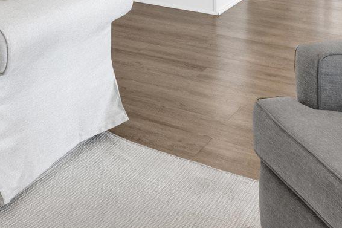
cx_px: -59
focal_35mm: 76
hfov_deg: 24.4
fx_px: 722
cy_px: -190
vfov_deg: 15.3
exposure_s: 1/8
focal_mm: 14
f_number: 11
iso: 400
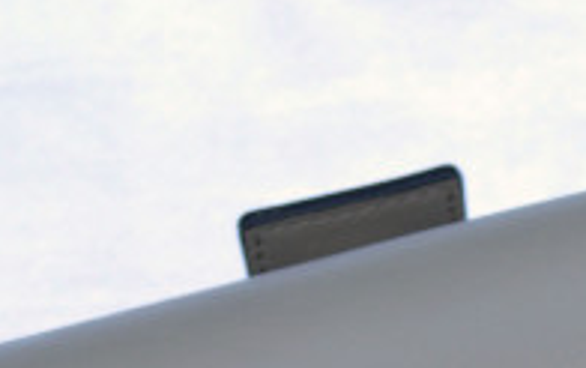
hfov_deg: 10.0
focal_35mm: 207
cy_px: 938
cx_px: 643
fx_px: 3310
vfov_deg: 6.0
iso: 160
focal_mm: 26
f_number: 4.2
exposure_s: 1/125
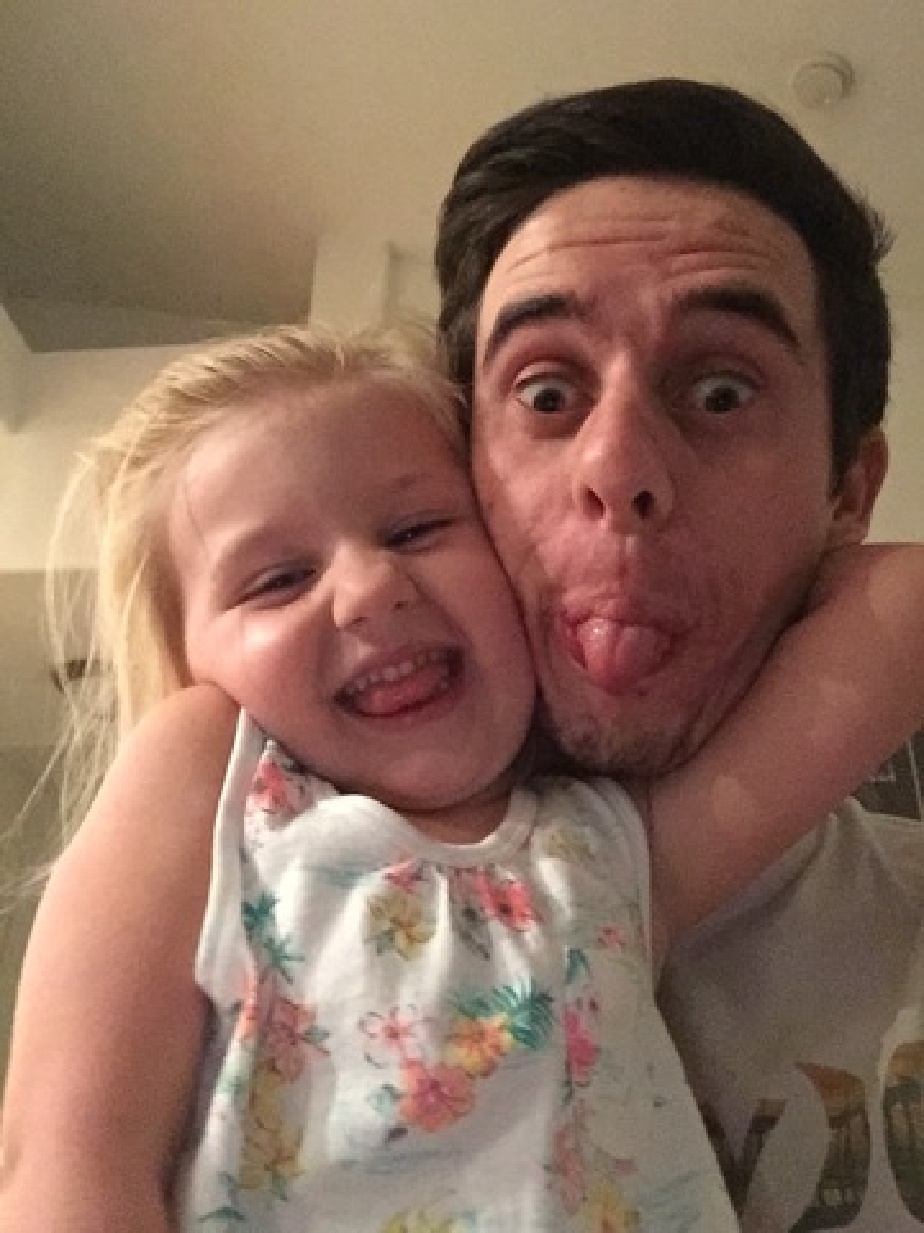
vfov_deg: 58.4
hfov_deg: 45.4
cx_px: 462
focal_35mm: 31
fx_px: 1103
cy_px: 616
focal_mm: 2.65
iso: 1000
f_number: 2.2
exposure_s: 1/15
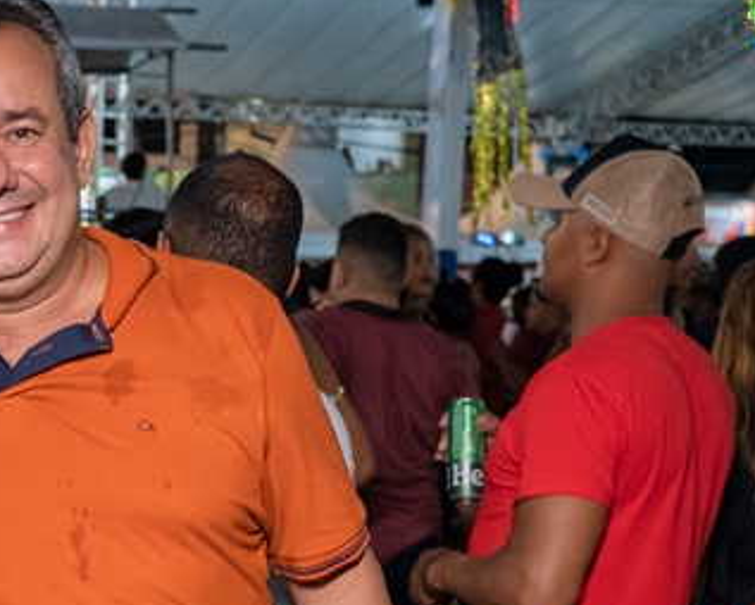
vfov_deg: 19.1
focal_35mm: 79
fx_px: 1766
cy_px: 543
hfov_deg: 23.0
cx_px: -32
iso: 2500
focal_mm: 24
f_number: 3.2
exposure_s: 1/200
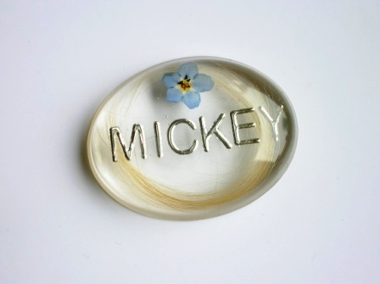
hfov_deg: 29.4
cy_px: 142
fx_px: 724
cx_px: 190
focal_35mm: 66
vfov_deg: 22.2
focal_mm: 11
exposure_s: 1/15.7
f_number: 3.8
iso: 50
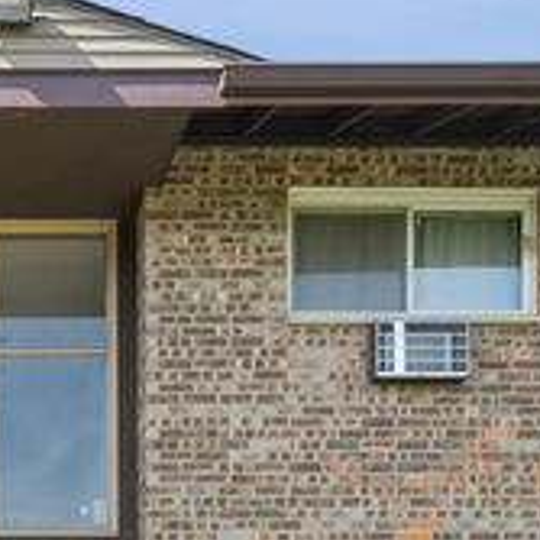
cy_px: 485
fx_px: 1077
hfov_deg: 26.2
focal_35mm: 61
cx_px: -42
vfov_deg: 27.2
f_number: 8
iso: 400
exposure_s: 1/320
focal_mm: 13.75
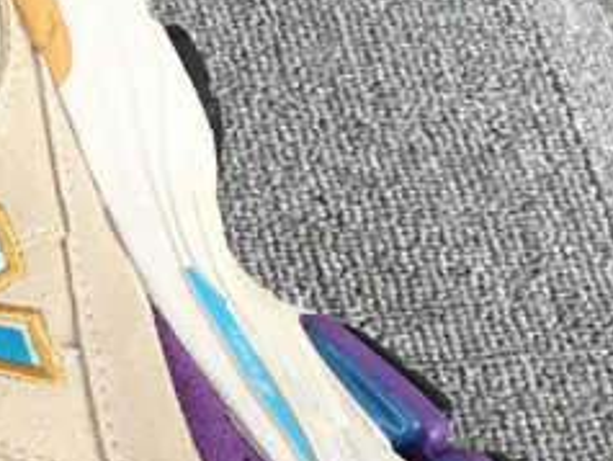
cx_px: -520
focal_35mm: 117
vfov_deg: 12.6
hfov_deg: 14.6
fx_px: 2074
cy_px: 359
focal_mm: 3.3
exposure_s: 1/105
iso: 25
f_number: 2.4
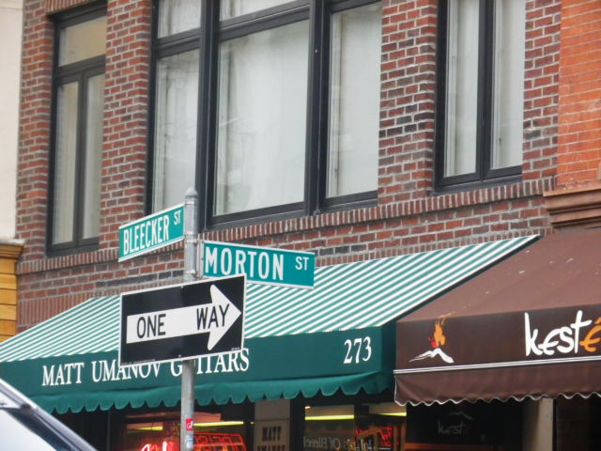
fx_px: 2865
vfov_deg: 9.0
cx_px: 300
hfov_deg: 12.0
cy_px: 226
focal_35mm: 165
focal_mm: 29.6
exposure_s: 1/60
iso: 400
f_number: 5.3
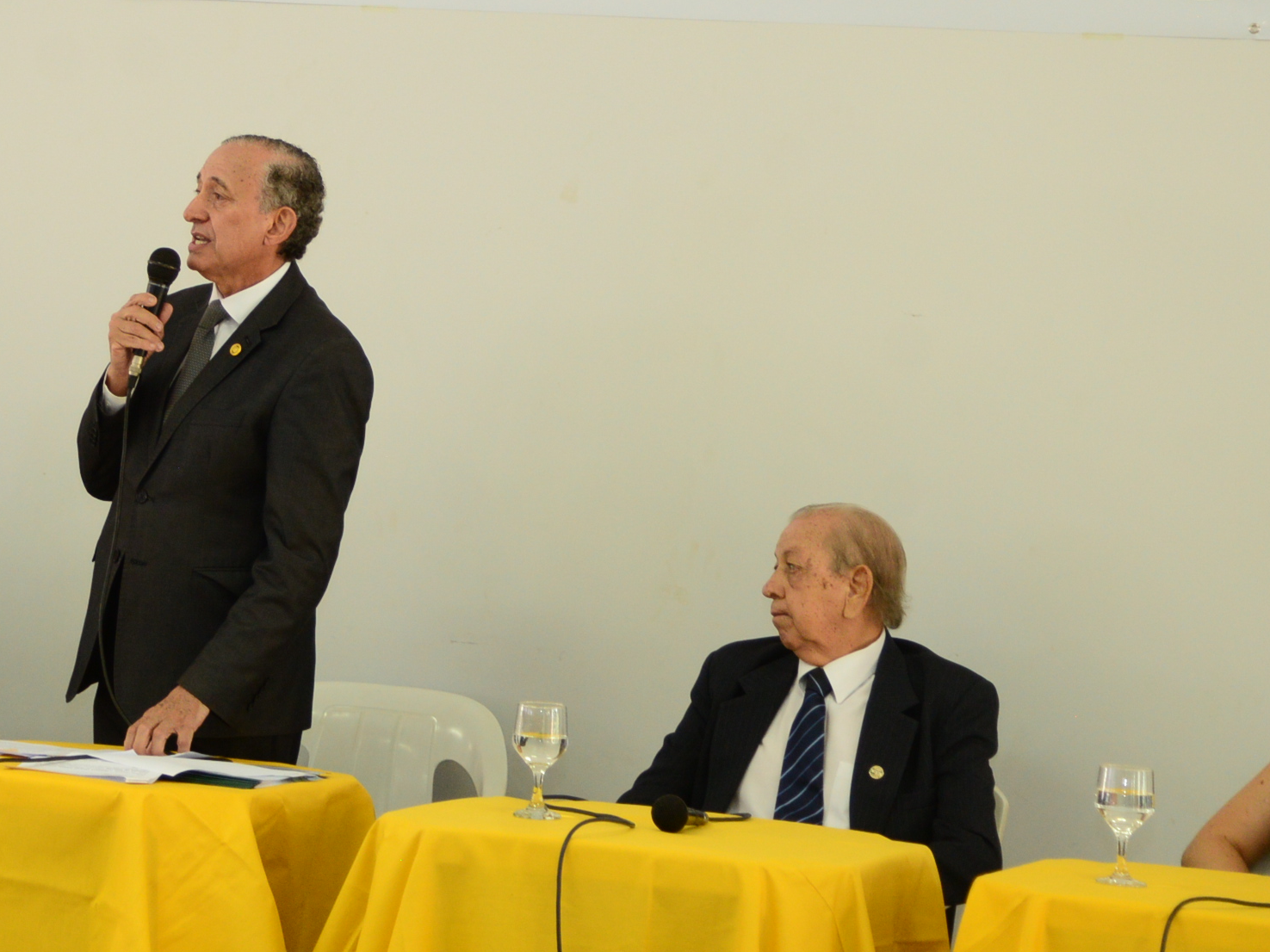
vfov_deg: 9.7
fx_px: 5613
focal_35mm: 153
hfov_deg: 12.9
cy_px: 187
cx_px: 411
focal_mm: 78
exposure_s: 1/125
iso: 1600
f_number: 4
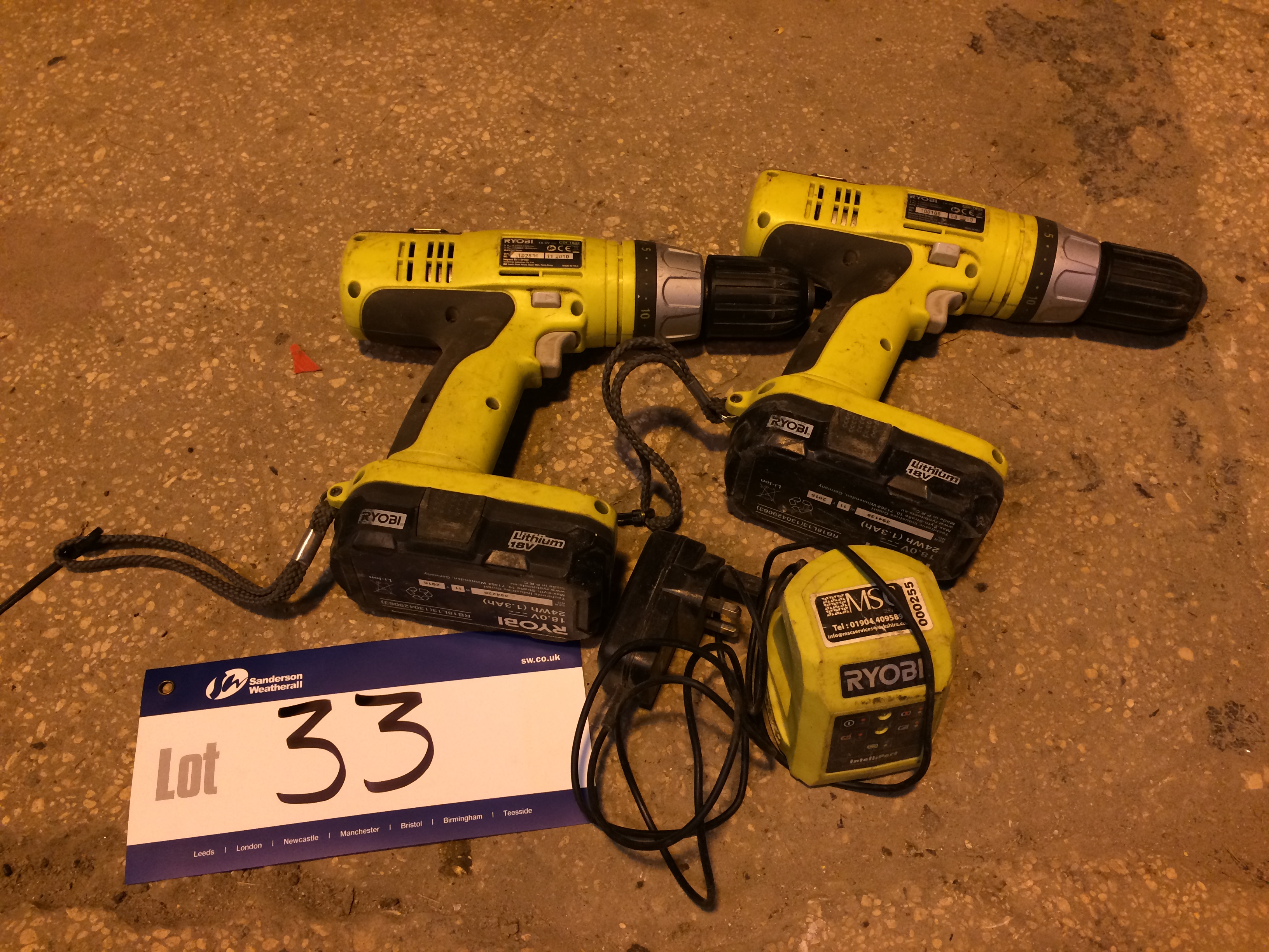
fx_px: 1063
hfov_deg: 61.7
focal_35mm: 29
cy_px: 476
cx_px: 634
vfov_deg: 48.2
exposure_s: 1/33
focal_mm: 4.15
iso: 80
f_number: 2.2
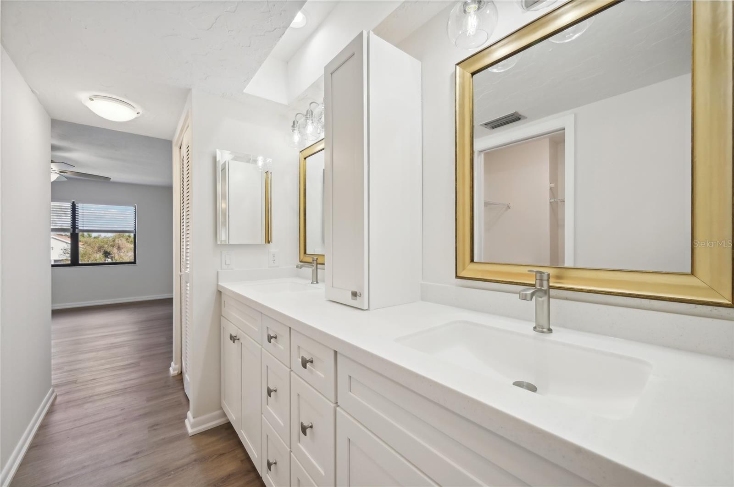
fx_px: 285
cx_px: 367
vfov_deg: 81.1
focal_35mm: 14
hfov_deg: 104.3
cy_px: 244
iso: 400
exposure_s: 1/100
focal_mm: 14
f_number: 8
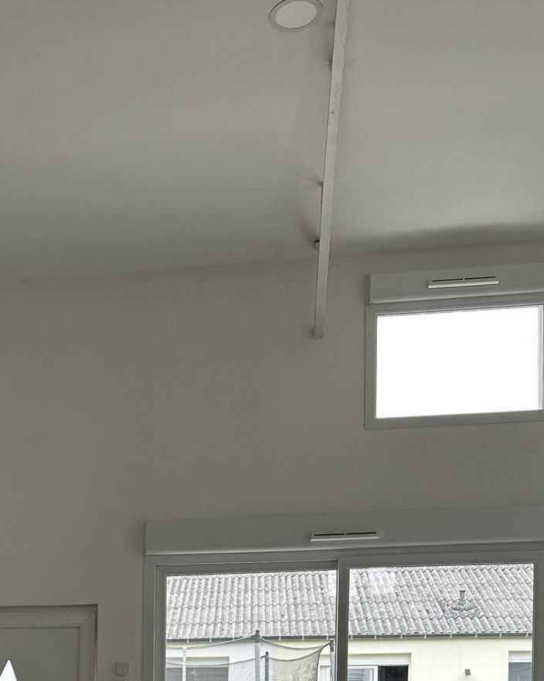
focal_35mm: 57
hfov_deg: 25.5
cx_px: 11
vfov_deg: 29.6
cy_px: 756
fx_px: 1148
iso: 64
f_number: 1.78
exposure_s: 1/174
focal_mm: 6.86
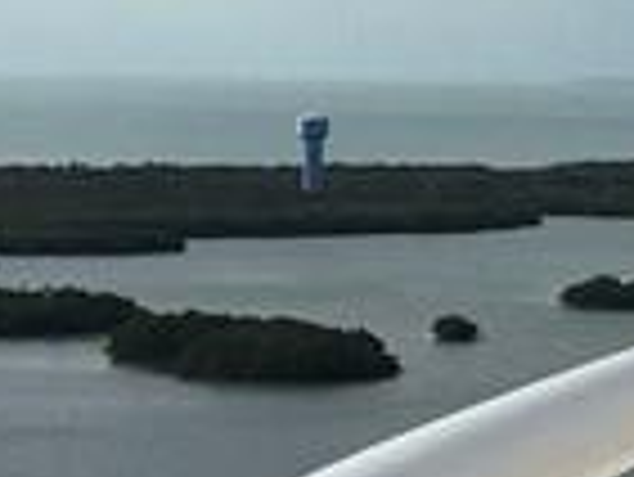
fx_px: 3849
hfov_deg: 8.8
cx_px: 1340
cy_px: 189
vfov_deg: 7.1
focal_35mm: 210
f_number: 2.2
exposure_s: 1/5917
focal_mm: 4.15
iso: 25
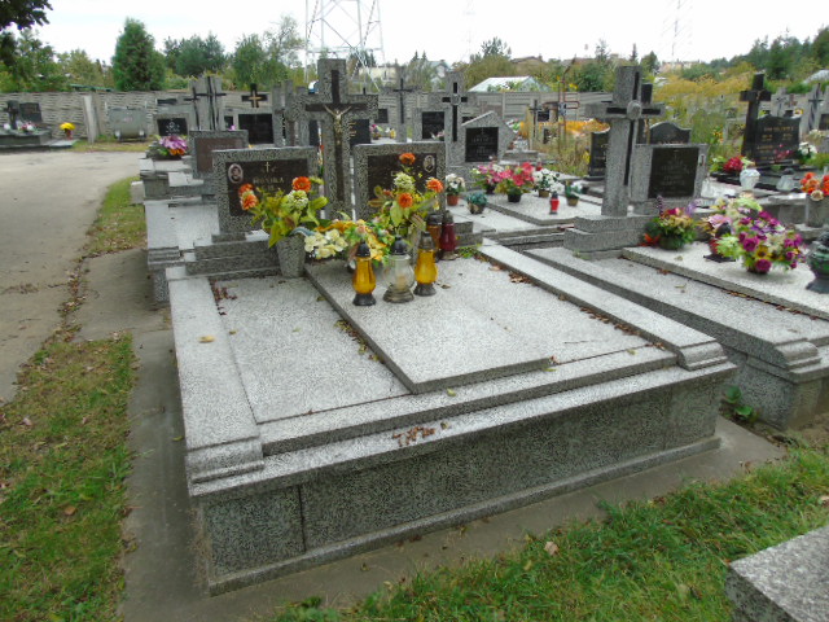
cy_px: 311
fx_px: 599
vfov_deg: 54.9
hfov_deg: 69.4
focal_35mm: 25
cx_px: 414
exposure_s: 1/125
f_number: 3.4
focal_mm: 4.4
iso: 80
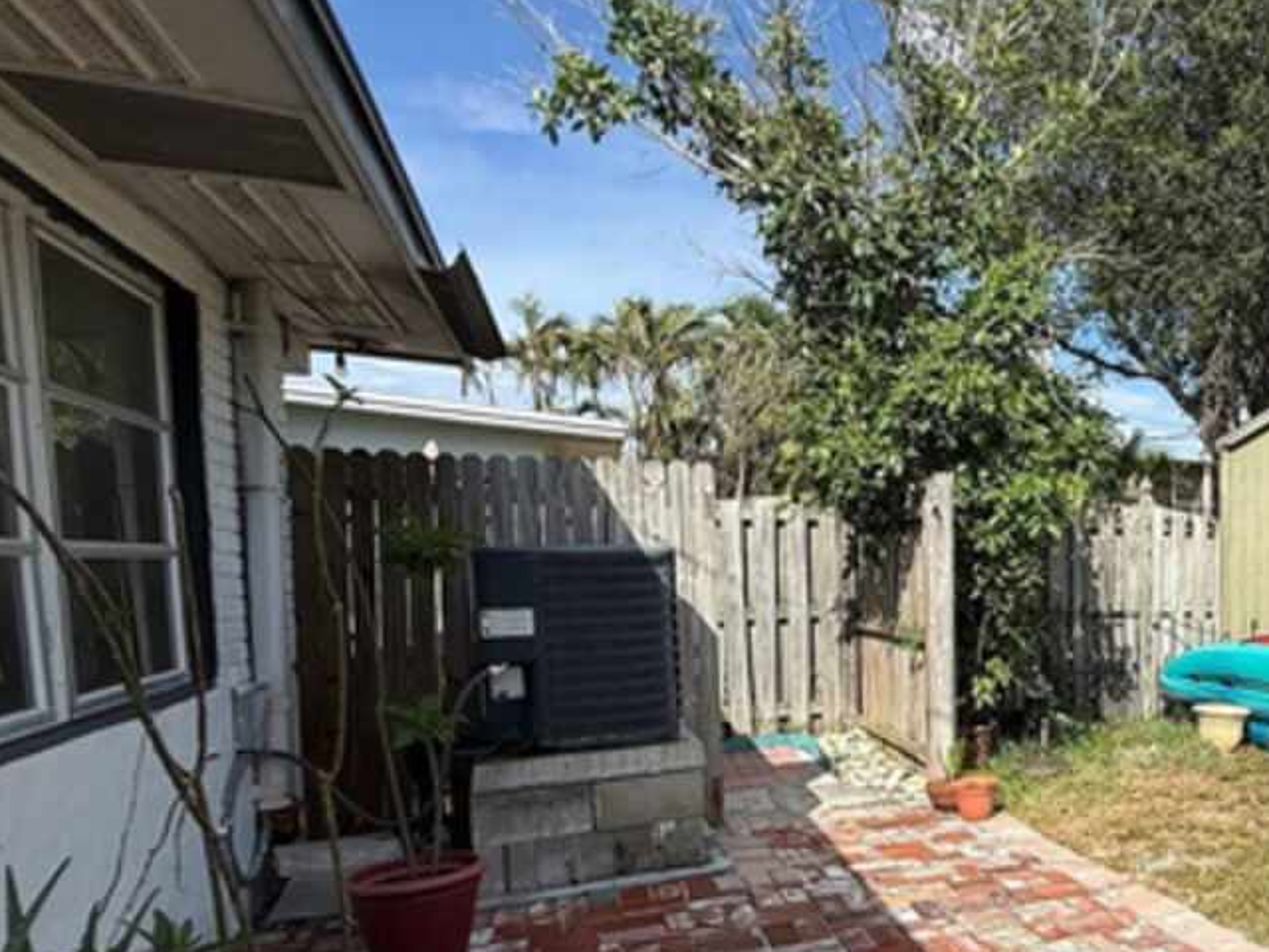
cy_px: 627
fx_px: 1026
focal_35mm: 28
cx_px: 1136
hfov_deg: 55.3
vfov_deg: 49.0
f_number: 2.2
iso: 50
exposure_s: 1/2410
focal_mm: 2.22
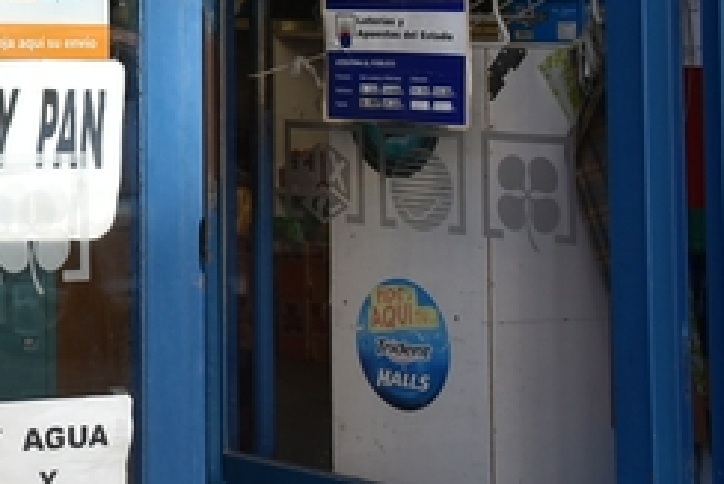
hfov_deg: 14.0
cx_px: -504
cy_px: -169
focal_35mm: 133
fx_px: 2676
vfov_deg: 10.1
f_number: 3.8
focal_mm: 24
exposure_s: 1/125
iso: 100
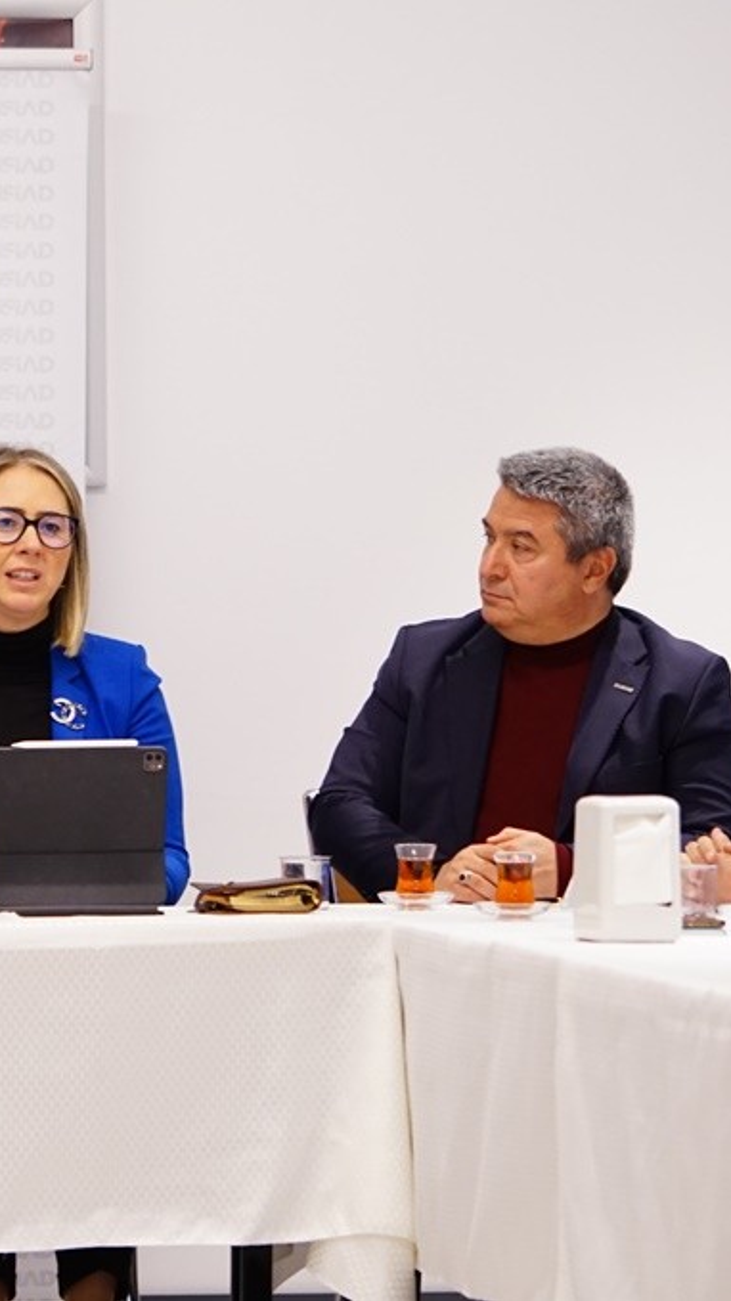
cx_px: -201
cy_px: 650
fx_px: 7347
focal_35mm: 213
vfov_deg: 10.1
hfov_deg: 5.7
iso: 1600
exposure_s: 1/160
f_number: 2.8
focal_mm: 90
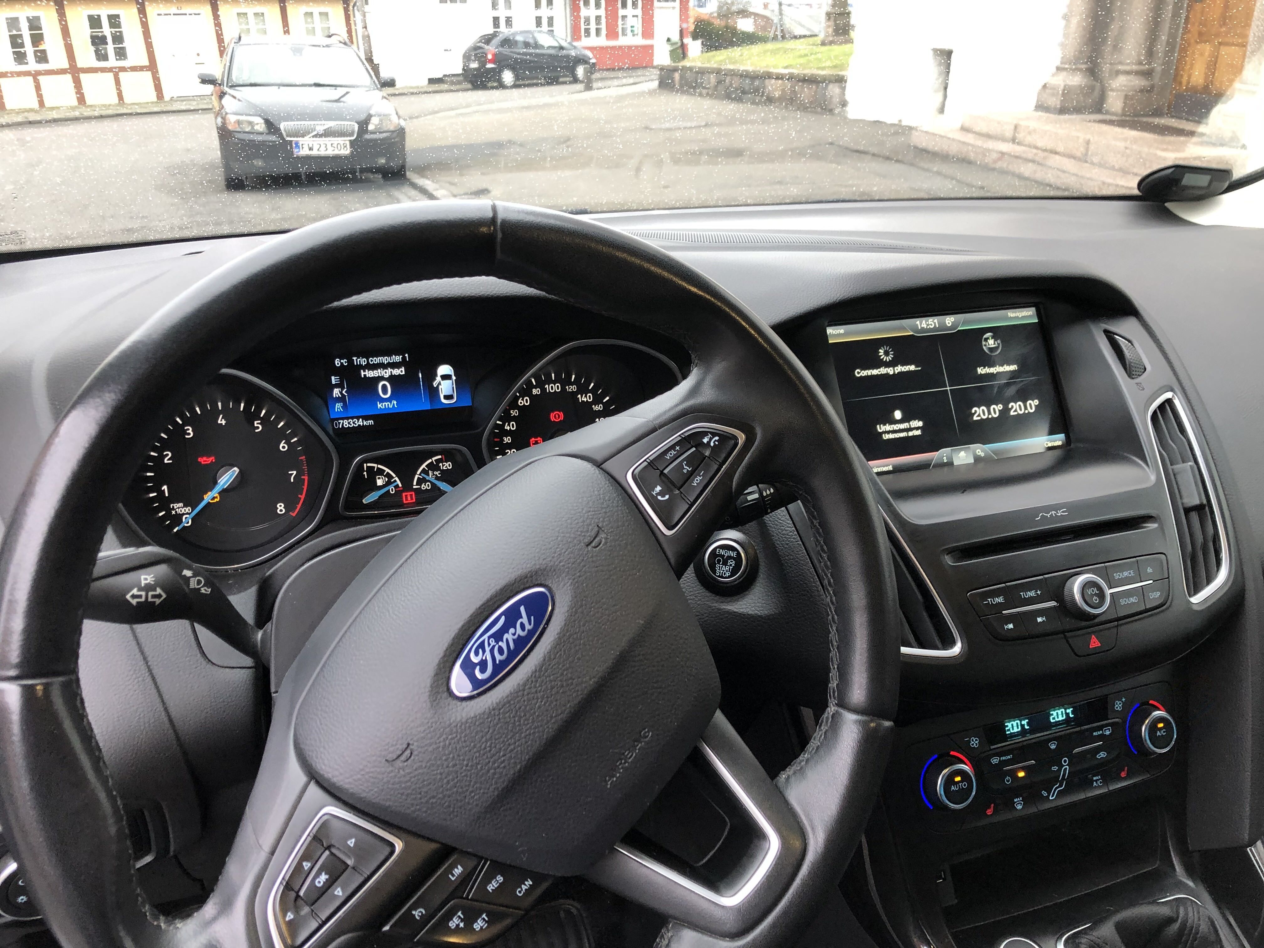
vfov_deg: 49.7
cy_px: 474
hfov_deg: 63.4
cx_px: 632
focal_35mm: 28
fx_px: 1022
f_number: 1.8
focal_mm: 4
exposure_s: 1/20
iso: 40
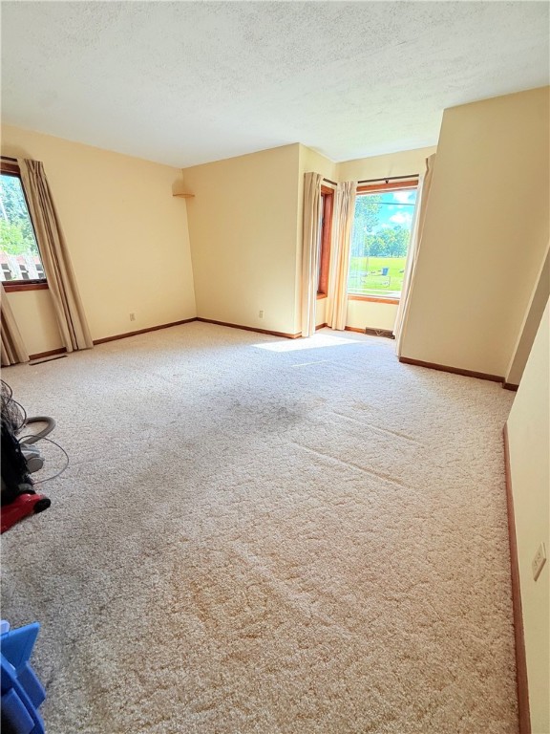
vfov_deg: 102.1
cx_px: 275
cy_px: 367
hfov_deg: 85.7
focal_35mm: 14
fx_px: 297
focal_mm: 2.22
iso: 50
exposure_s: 1/121
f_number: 2.2
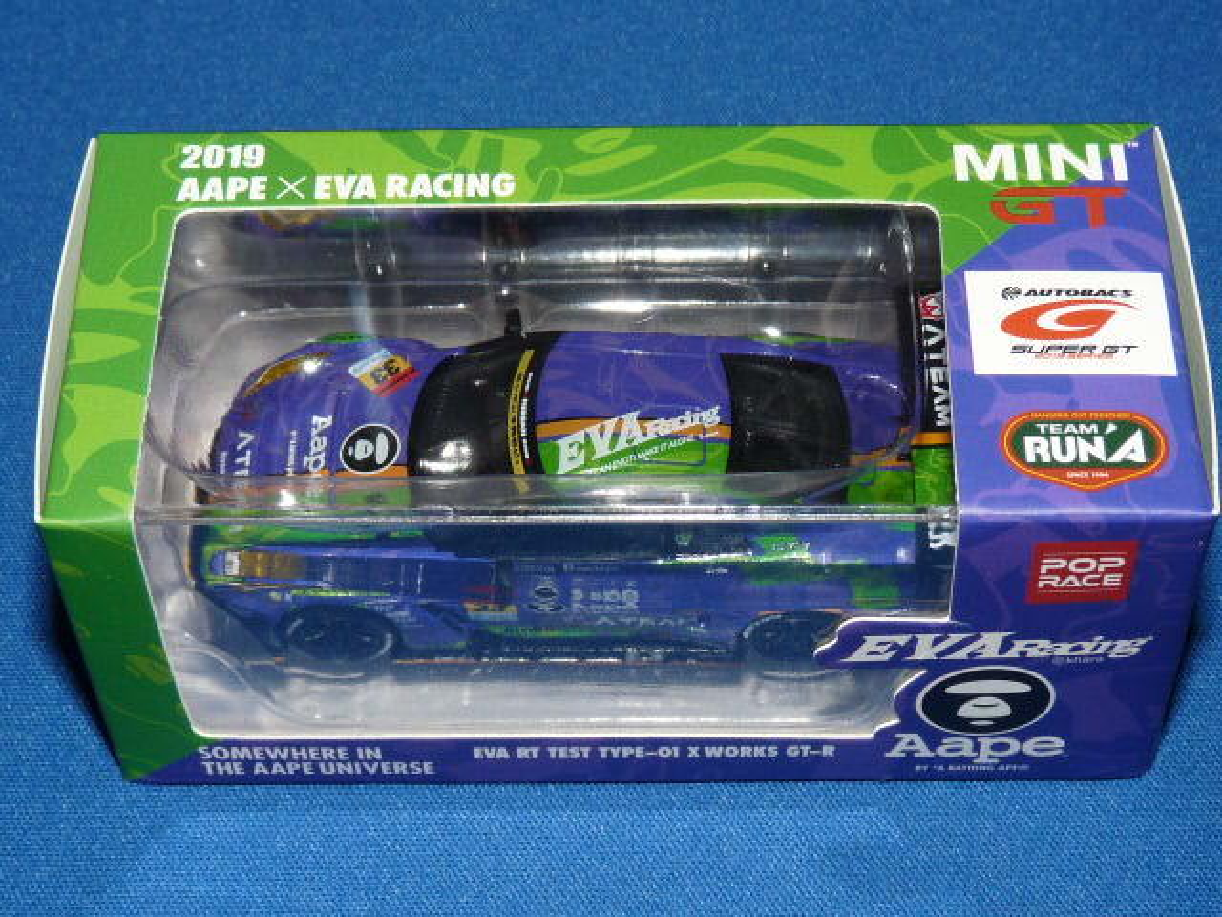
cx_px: 611
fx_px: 2683
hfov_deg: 25.7
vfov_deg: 19.4
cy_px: 458
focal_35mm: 76
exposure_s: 1/30
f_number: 4
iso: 100
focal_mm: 7.6
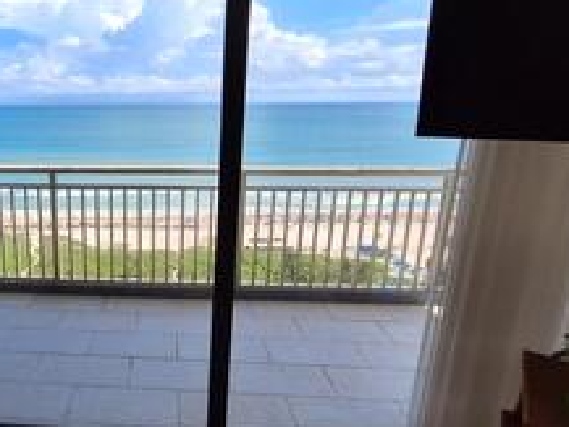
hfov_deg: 65.6
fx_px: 395
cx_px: 121
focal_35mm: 24
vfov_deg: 56.8
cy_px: 199
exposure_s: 1/686
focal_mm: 1.74
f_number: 2.2
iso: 40
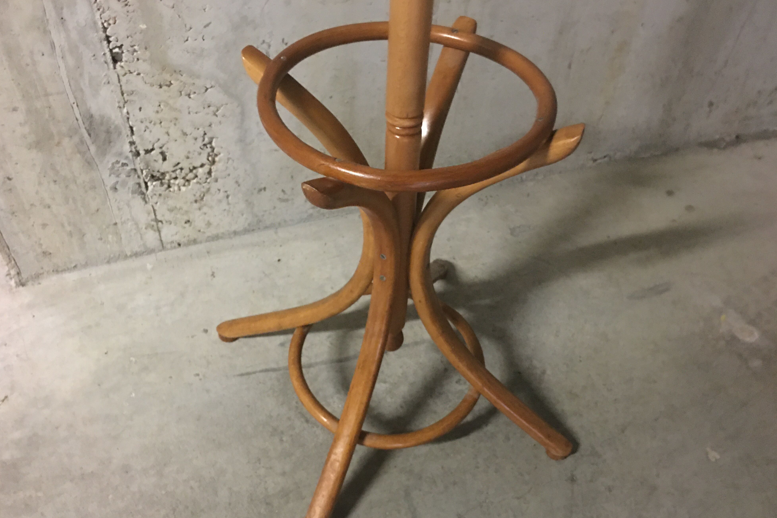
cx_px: 384
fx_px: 669
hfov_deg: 60.3
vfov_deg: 42.3
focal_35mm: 31
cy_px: 283
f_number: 2.2
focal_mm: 4.15
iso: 125
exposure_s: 1/4
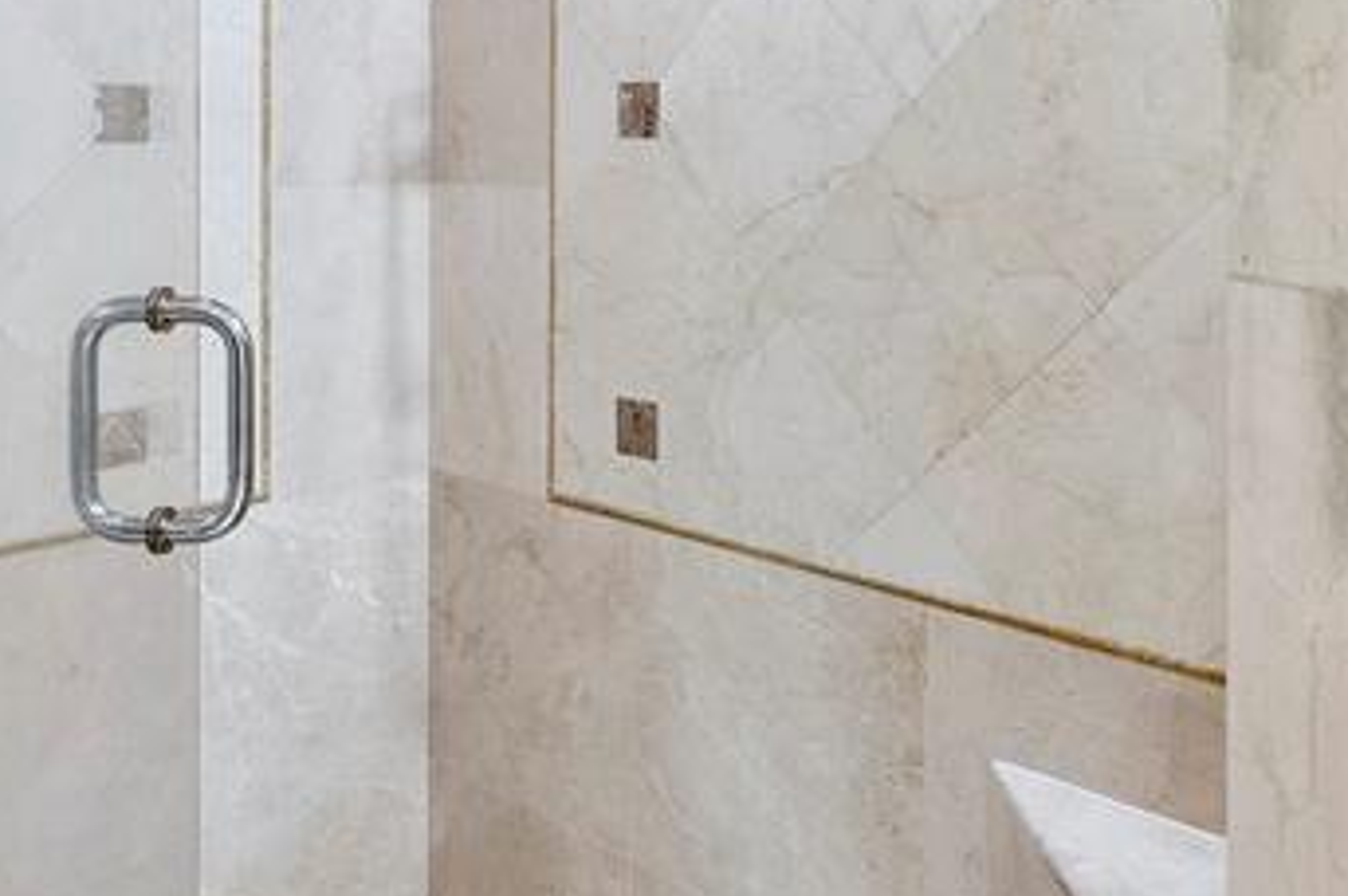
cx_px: 609
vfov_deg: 36.1
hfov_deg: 54.4
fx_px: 1309
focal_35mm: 35
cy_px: 140
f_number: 8
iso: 1000
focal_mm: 10
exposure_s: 1/13
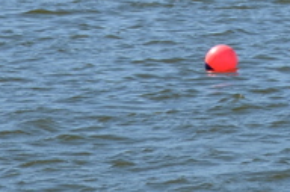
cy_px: -272
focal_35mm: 480
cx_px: 725
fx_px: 3857
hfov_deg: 4.2
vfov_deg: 2.8
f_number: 9
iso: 100
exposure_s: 1/320
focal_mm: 60
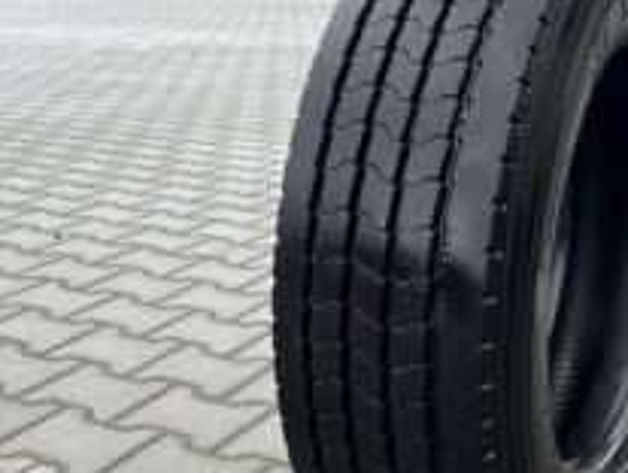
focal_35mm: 54
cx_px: 407
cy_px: 244
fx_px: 981
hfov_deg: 35.2
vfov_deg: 27.1
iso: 50
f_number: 1.5
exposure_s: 1/743
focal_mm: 5.7
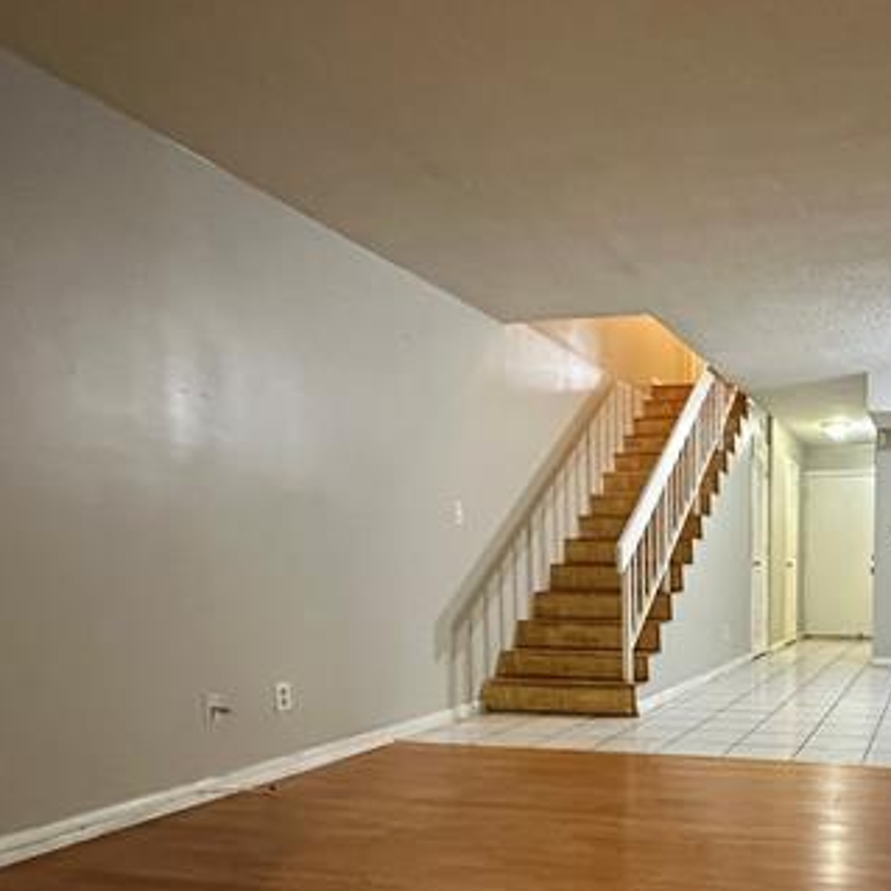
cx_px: 751
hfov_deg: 48.6
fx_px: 903
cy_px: 654
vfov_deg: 50.6
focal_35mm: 31
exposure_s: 1/60
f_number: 2.2
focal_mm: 2.22
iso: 640
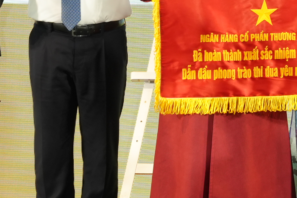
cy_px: -130
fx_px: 2532
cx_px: 294
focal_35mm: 307
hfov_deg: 6.7
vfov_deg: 4.4
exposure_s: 1/160
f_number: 4
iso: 640
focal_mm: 55.9
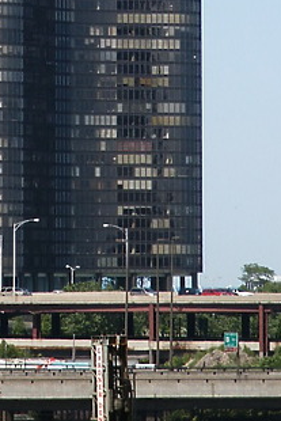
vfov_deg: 5.2
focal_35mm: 395
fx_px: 4619
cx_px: 31
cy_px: -143
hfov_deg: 3.5
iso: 64
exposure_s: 1/180
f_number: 8
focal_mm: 26.7
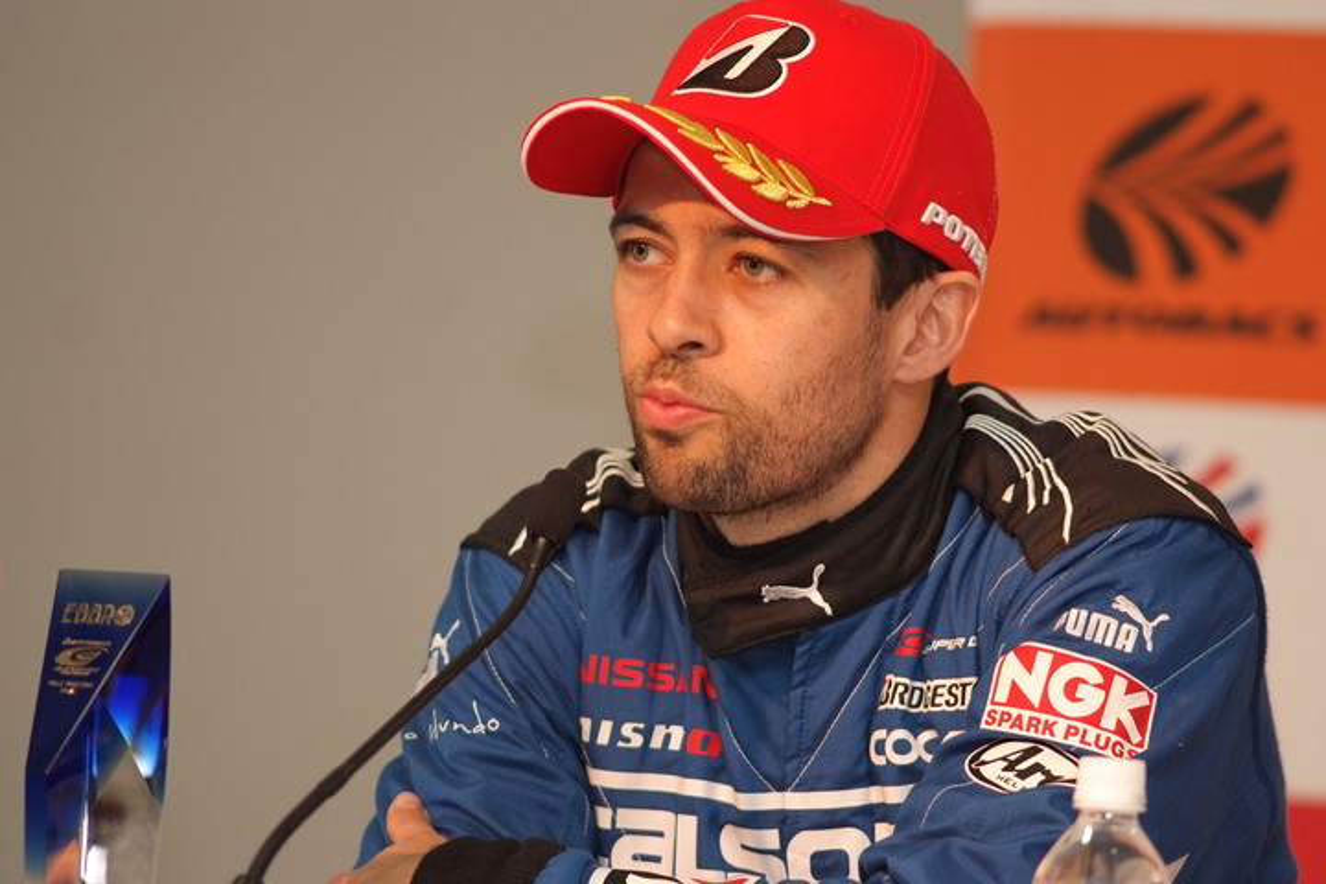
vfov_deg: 5.1
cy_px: 442
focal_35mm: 270
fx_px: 9944
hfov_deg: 7.6
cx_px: 663
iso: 800
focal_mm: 180
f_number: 2.8
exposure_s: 1/250
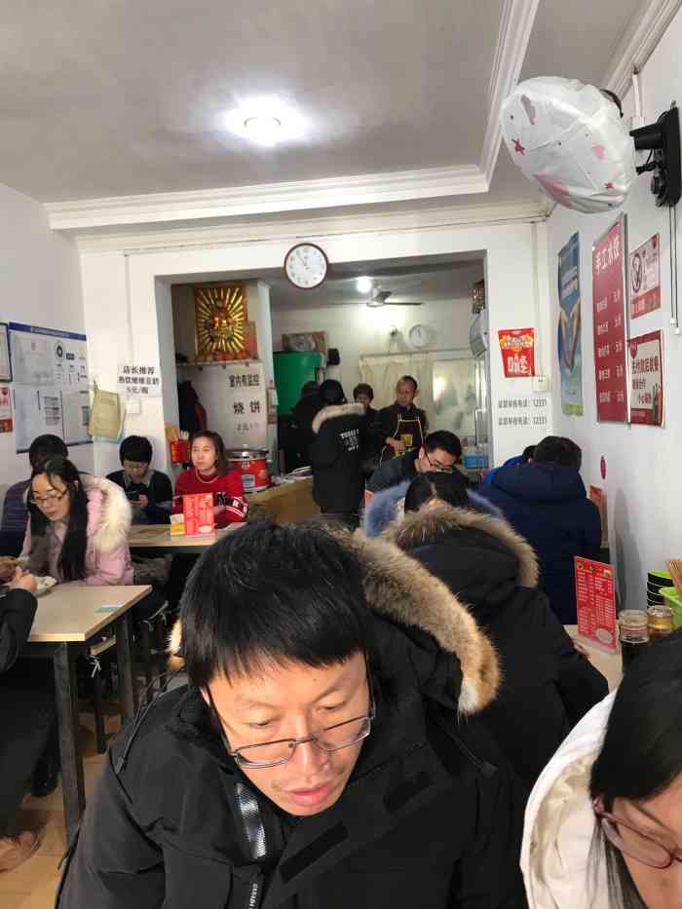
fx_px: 735
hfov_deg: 49.8
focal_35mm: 28
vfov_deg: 63.4
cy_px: 454
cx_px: 341
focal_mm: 3.99
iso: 32
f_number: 1.8
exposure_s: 1/25
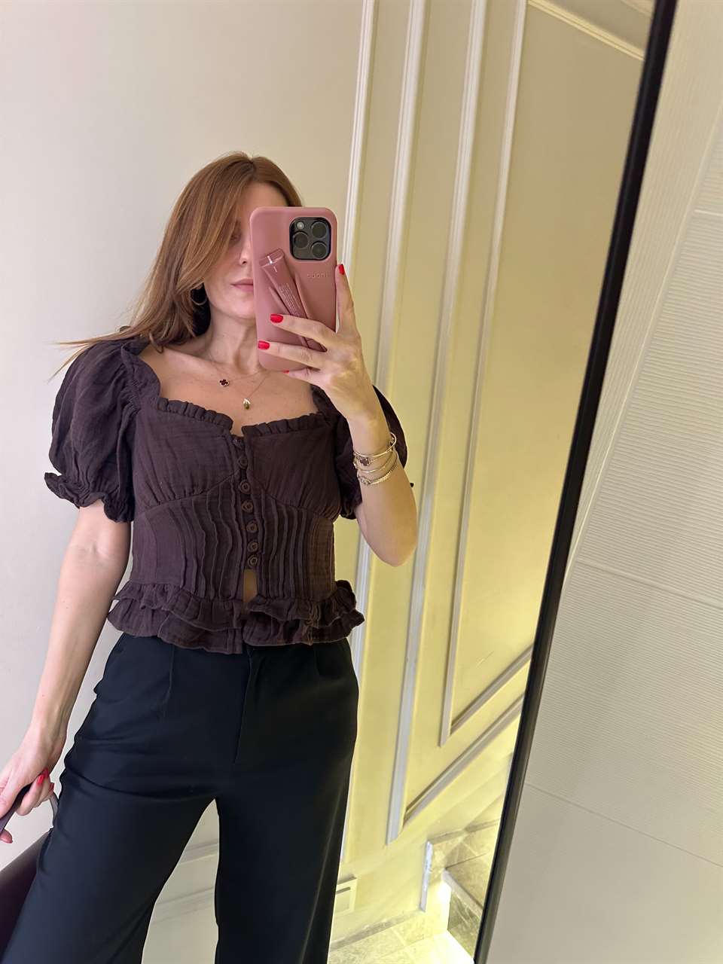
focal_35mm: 24
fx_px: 668
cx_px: 362
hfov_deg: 56.8
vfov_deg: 71.6
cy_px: 482
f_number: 1.78
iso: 500
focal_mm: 6.86
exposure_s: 1/60
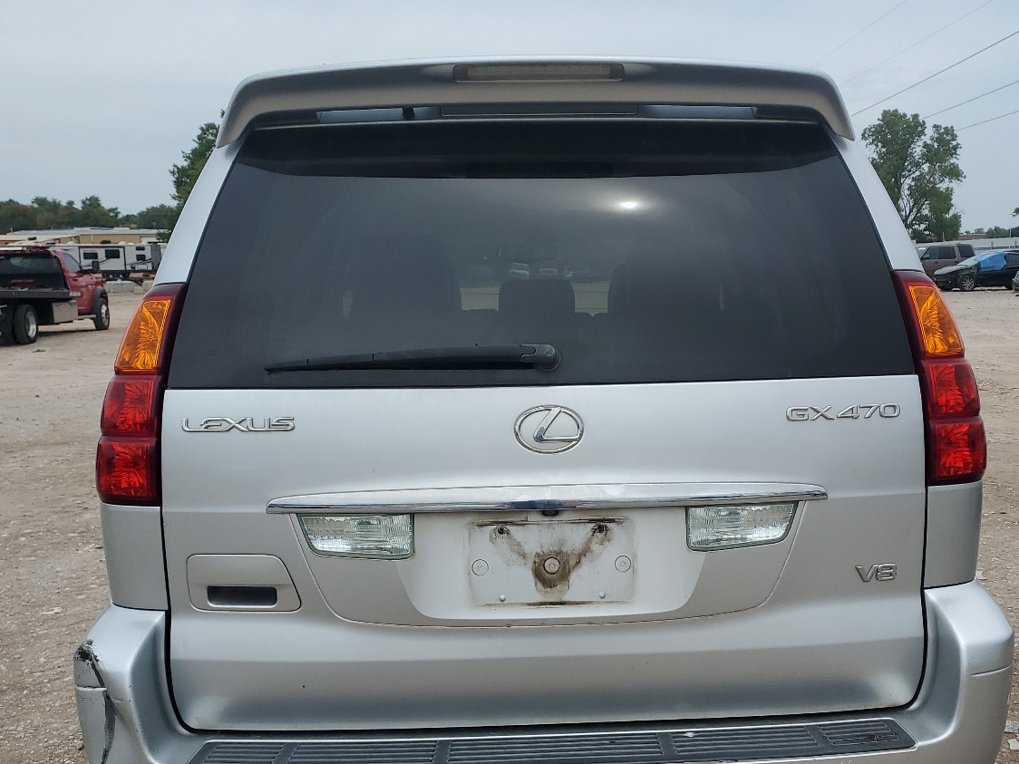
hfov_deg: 50.1
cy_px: 436
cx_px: 533
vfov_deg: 38.6
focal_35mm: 37
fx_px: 1089
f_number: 1.5
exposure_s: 1/3333
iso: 50
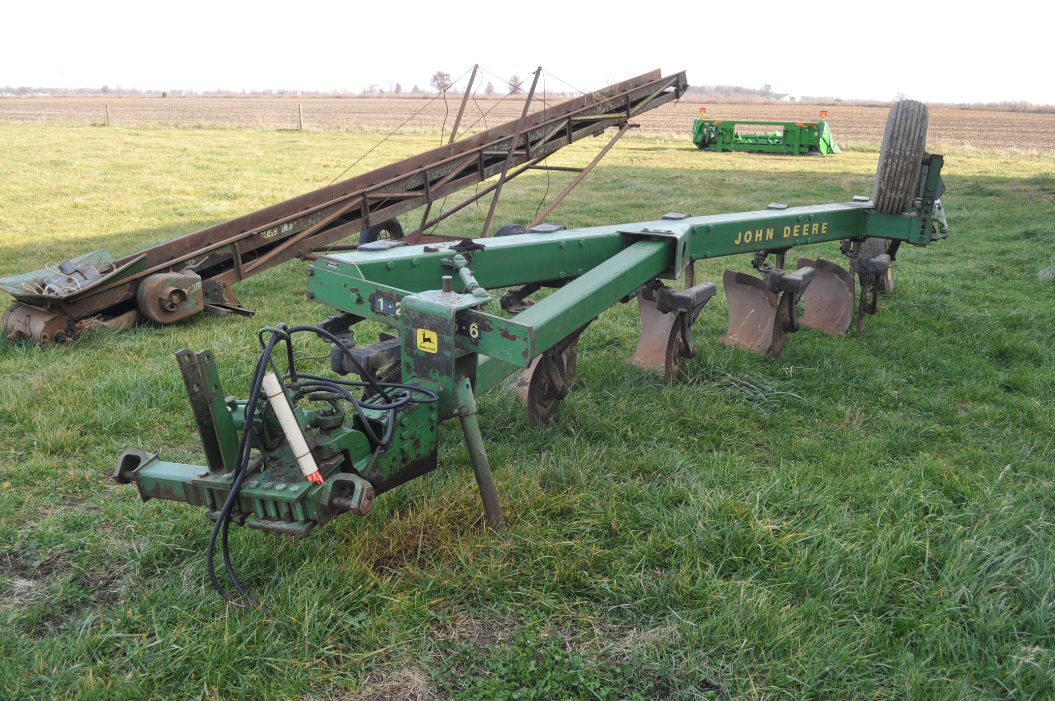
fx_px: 966
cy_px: 350
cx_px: 528
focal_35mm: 33
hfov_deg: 57.3
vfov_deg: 39.9
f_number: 5.6
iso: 200
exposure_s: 1/125
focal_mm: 22
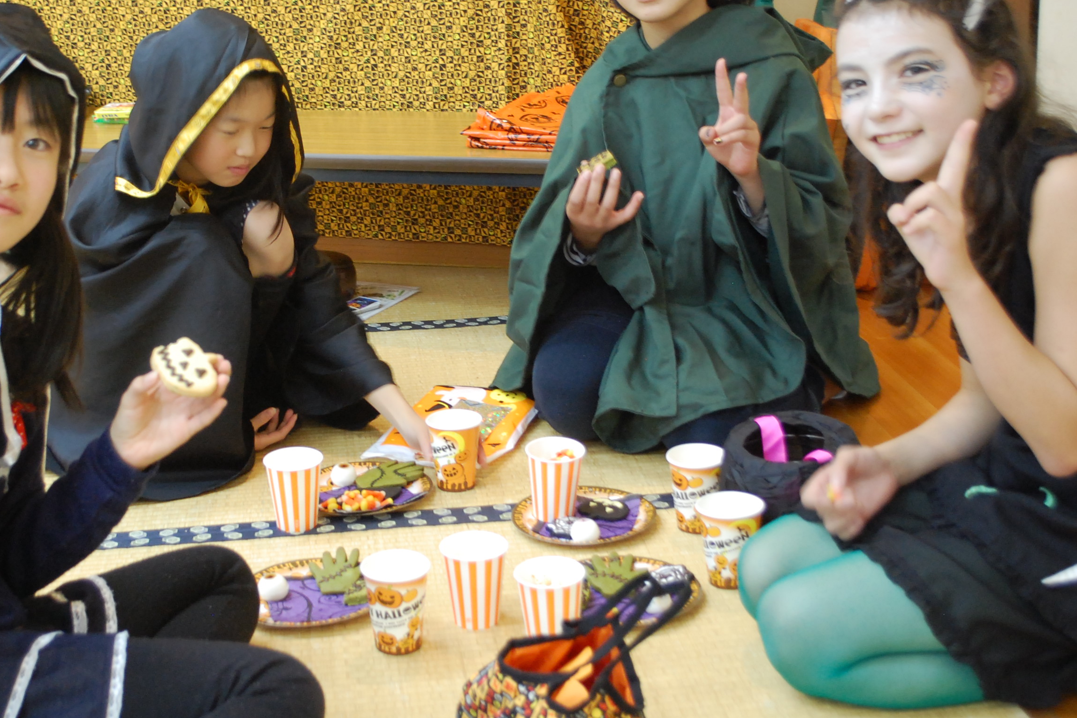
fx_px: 1645
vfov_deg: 24.5
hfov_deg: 36.1
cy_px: 263
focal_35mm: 55
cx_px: 409
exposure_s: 1/8
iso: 900
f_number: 4.5
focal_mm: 28
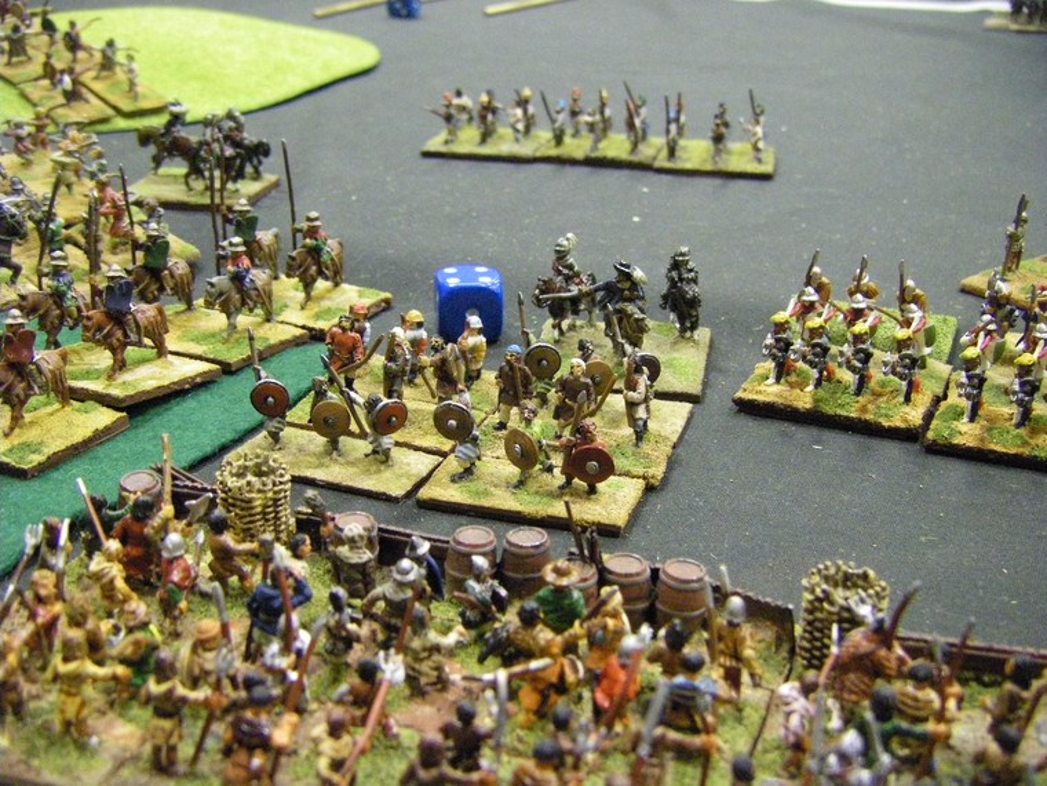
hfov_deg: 37.5
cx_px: 524
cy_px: 393
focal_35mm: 51
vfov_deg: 28.6
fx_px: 1543
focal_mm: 8.4
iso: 800
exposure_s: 1/13
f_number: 3.6
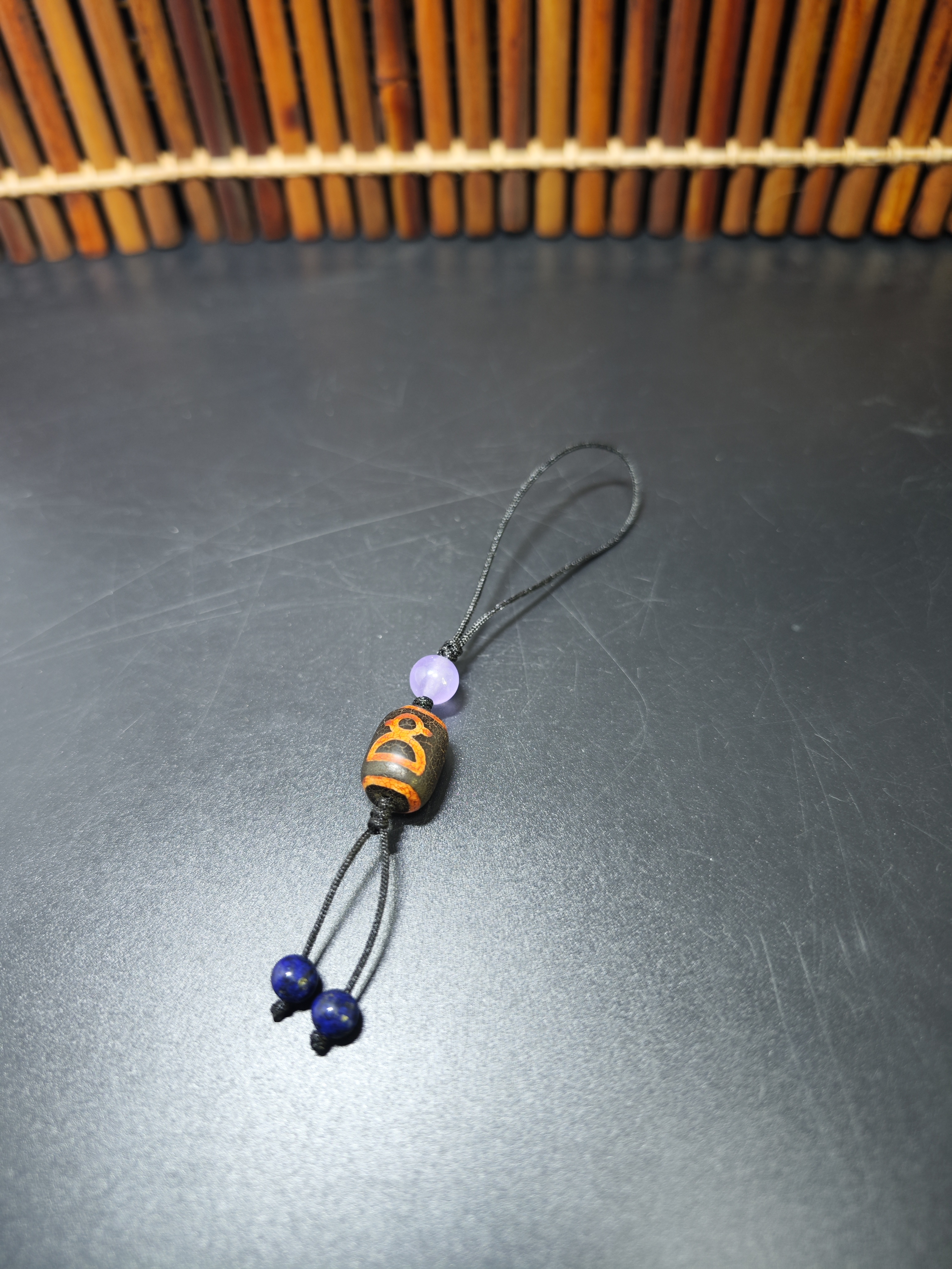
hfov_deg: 58.9
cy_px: 634
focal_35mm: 23
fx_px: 843
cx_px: 476
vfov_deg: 73.9
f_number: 1.9
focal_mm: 8.7
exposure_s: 1/97.5
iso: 200
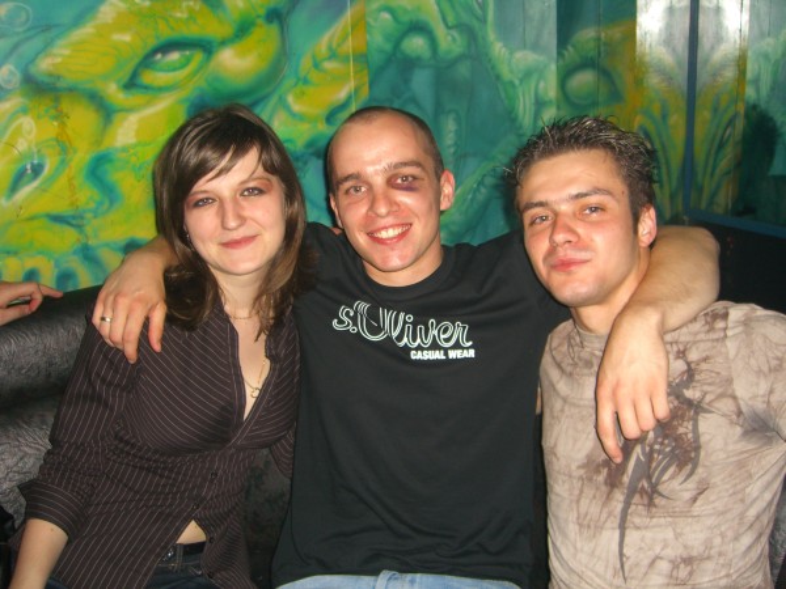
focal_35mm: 38
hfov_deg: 49.0
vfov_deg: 37.7
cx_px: 393
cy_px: 294
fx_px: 863
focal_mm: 7.9
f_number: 2.8
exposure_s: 1/60
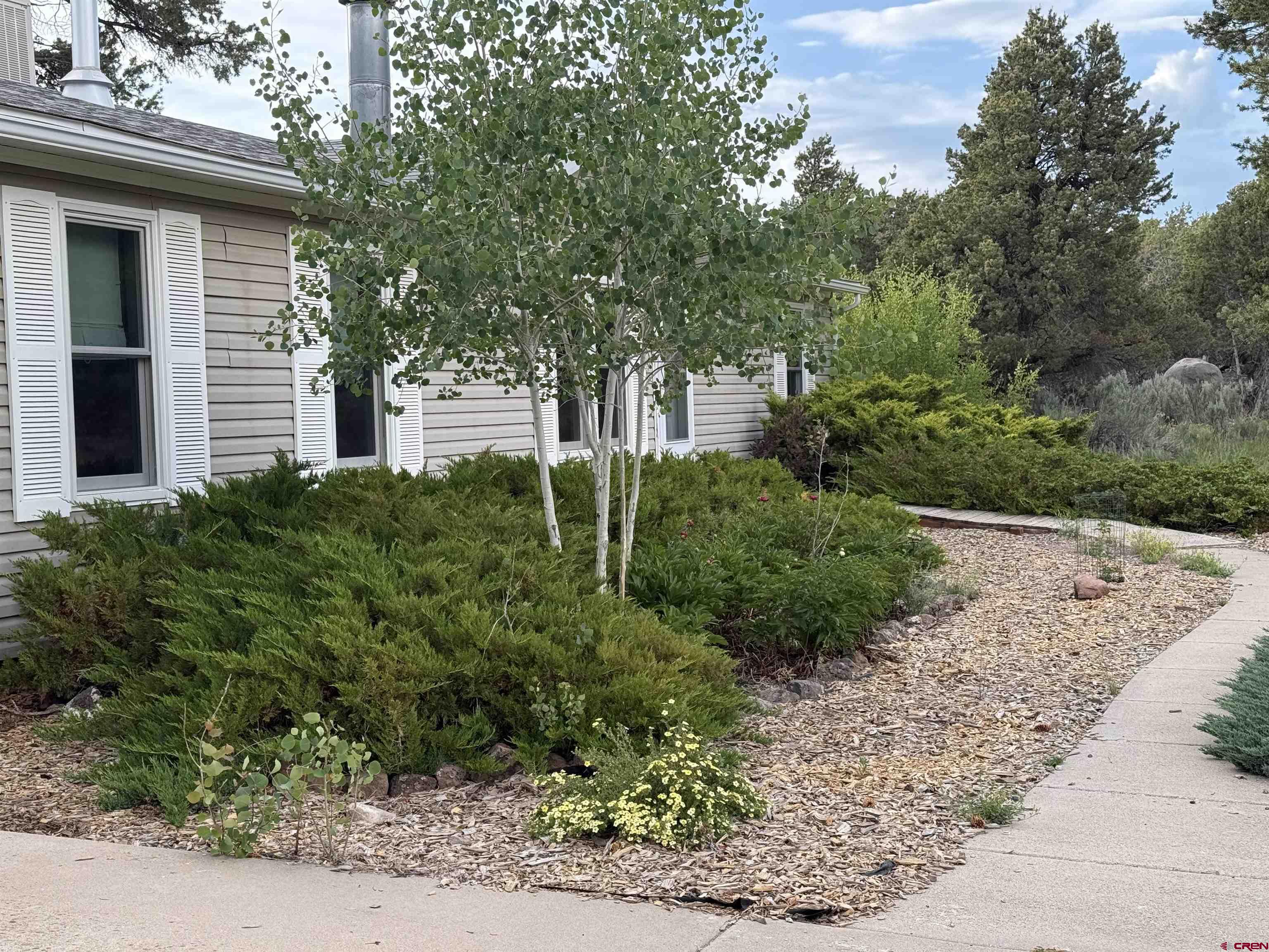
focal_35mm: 48
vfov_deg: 30.3
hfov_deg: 39.7
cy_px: 476
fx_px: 1760
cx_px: 634
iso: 100
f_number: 1.78
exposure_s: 1/726
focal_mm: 6.76
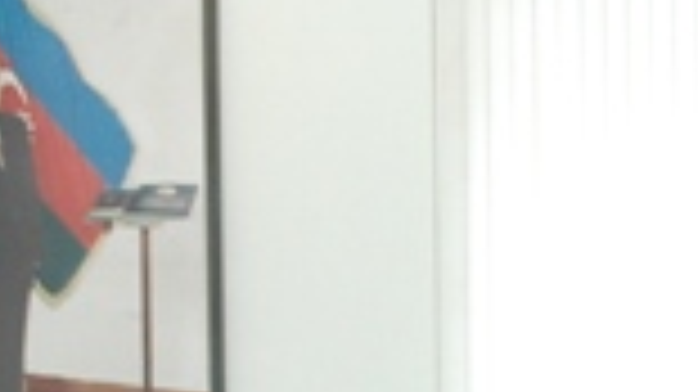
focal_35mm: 156
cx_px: 986
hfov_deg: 13.2
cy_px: 847
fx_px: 2886
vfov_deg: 7.4
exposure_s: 1/100
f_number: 5.6
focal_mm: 24
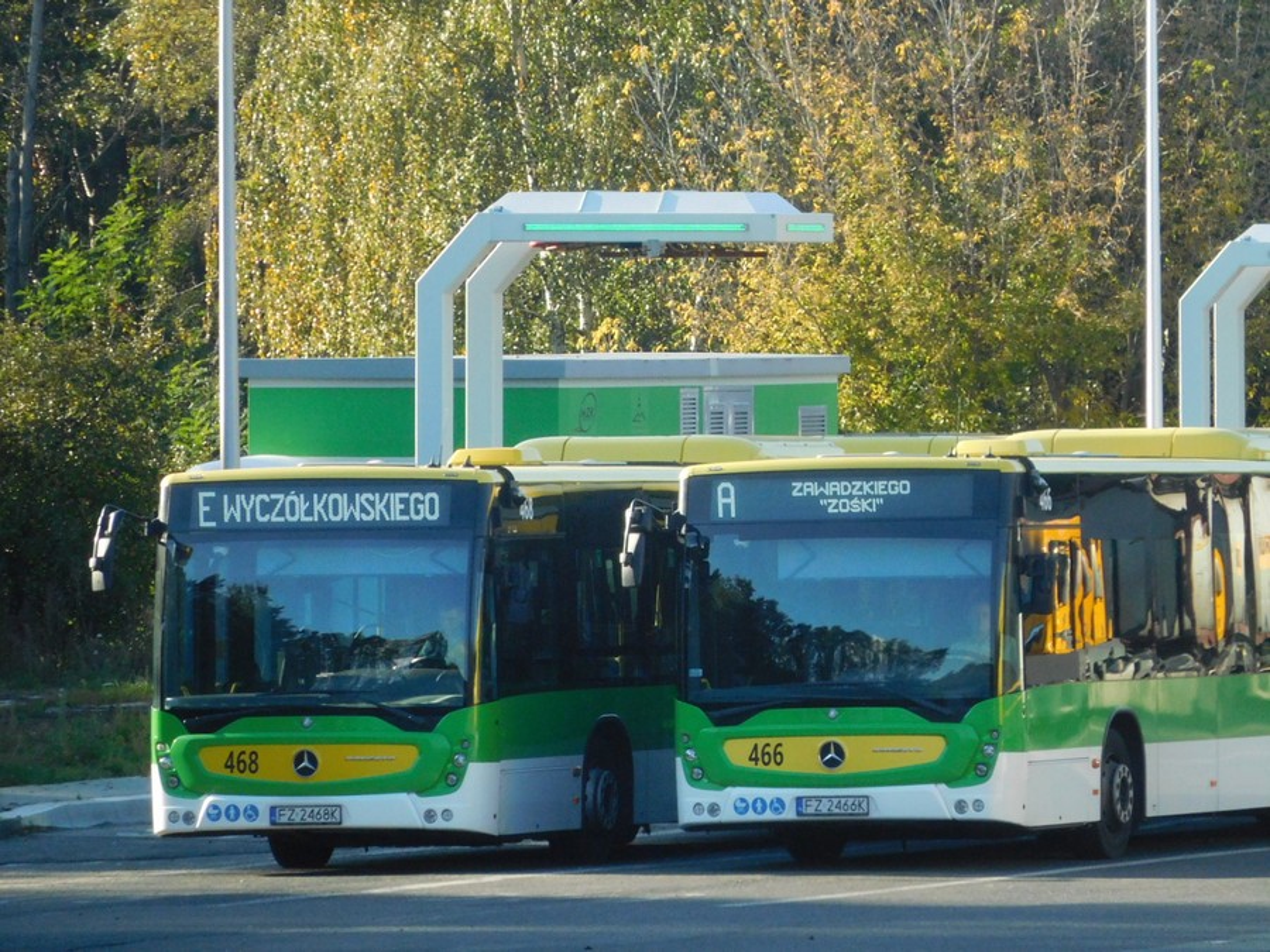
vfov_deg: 4.2
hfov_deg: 5.7
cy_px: 476
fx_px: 12841
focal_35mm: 350
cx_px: 635
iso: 400
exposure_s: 1/250
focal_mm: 62.4
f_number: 6
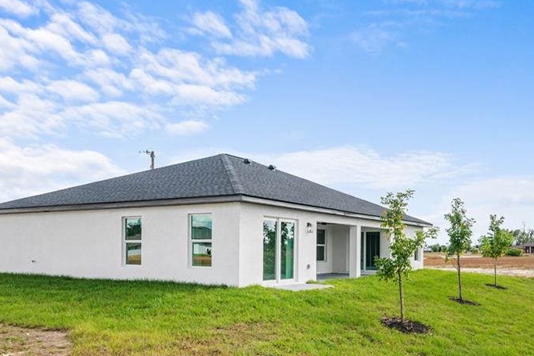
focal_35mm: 33
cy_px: 247
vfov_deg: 39.4
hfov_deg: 56.1
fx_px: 490
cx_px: 354
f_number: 10
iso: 320
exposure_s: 1/160
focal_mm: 22
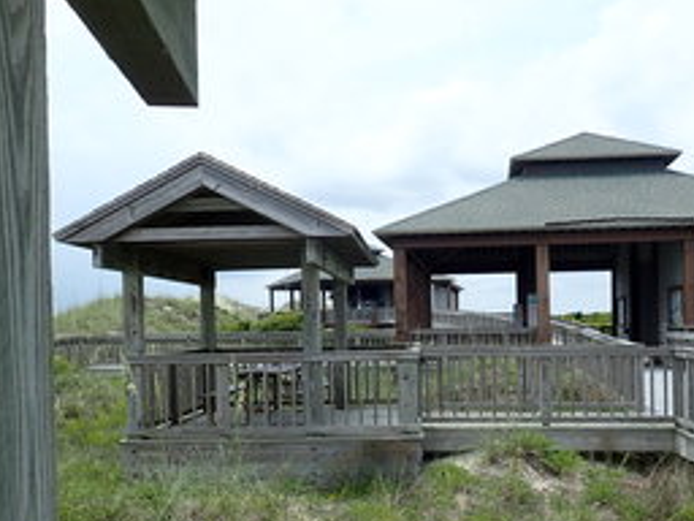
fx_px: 782
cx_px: 393
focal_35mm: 39
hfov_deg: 47.7
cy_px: 336
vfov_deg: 36.5
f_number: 8
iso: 100
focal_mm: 4.5
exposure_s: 1/160
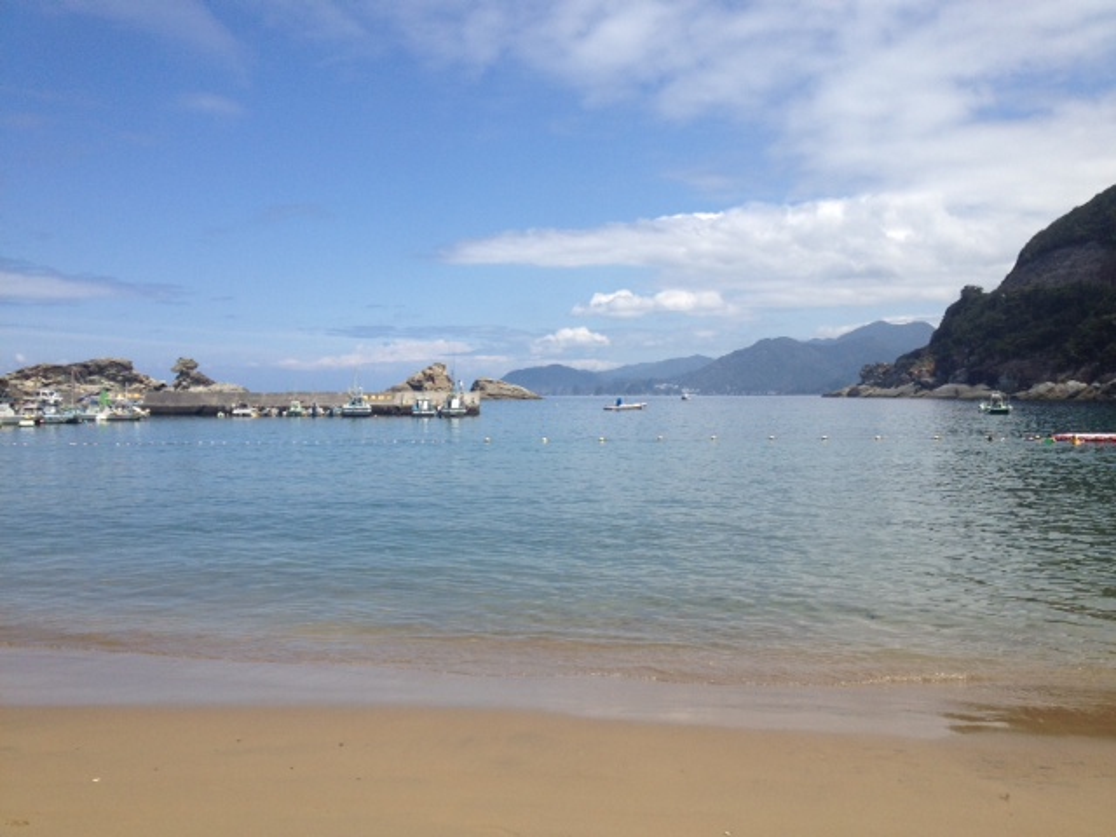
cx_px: 558
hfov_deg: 52.6
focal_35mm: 35
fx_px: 1128
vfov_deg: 40.7
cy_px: 418
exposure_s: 1/2632
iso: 64
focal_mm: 4.28
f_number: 2.4
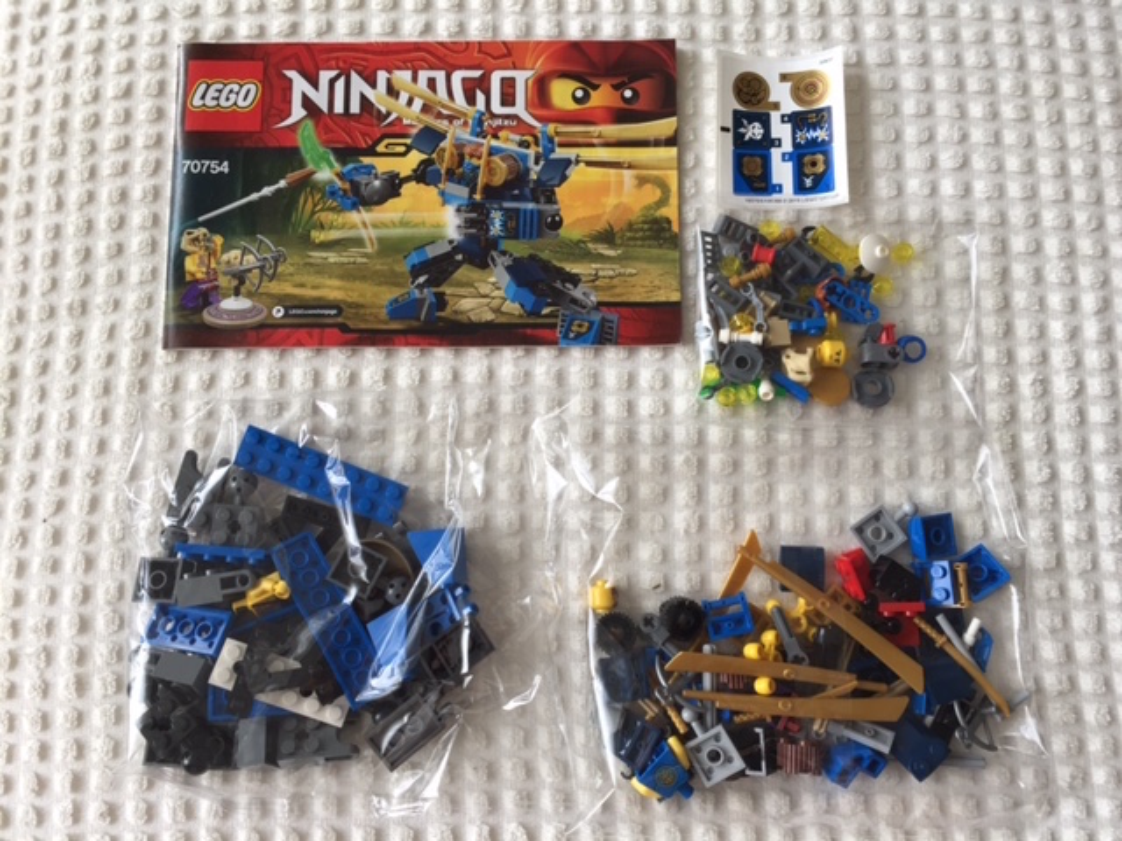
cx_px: 561
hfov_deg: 61.7
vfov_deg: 48.2
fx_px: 940
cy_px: 420
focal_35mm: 29
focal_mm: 4.15
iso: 40
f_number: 2.2
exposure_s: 1/60
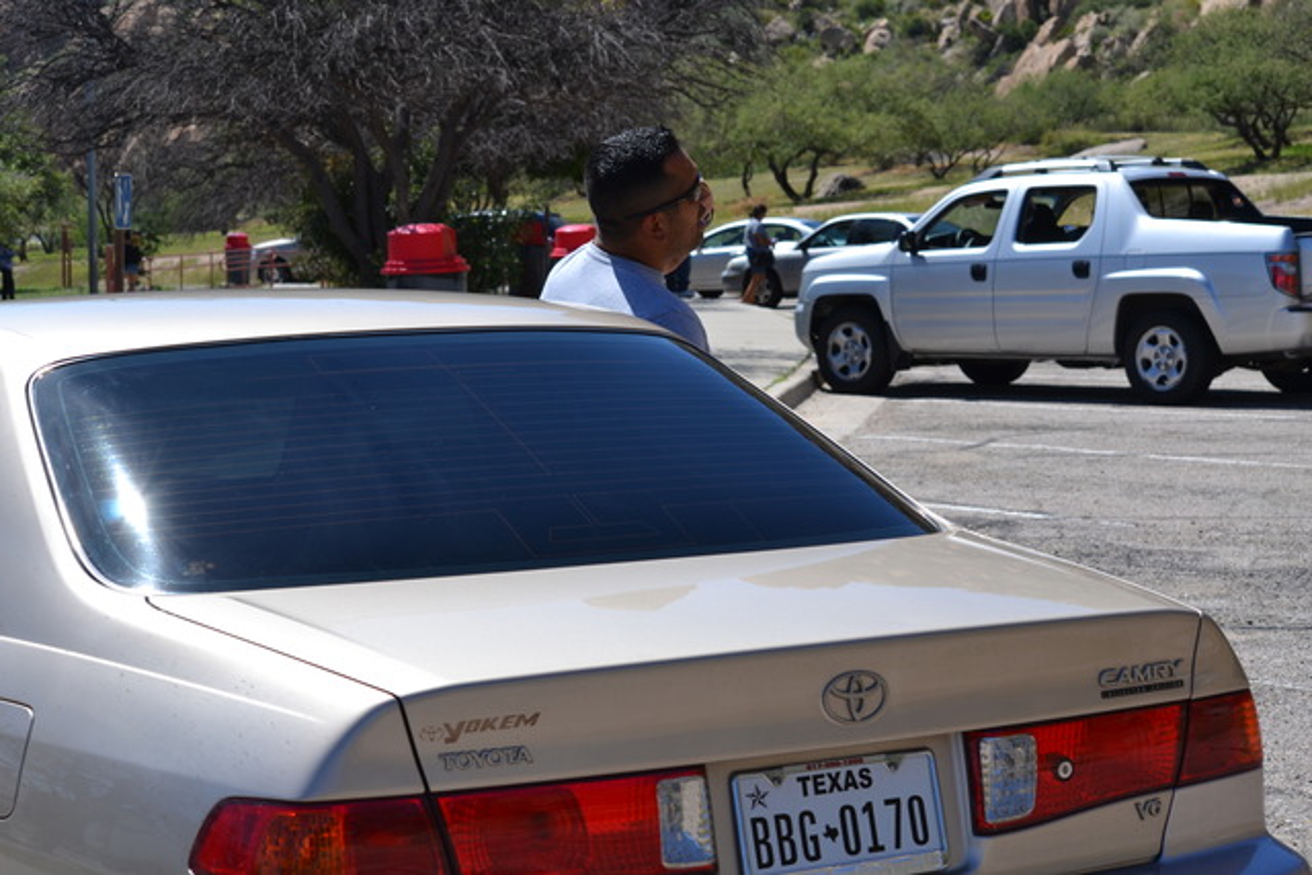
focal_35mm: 82
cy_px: 438
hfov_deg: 24.6
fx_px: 3007
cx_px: 656
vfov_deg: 16.6
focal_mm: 55
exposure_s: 1/250
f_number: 8
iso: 100
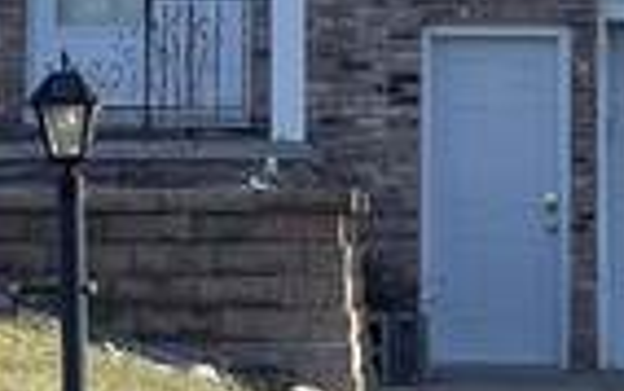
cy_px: -88
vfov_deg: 7.0
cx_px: 242
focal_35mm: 186
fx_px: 3166
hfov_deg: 11.3
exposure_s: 1/1453
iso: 50
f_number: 1.6
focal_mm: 4.2
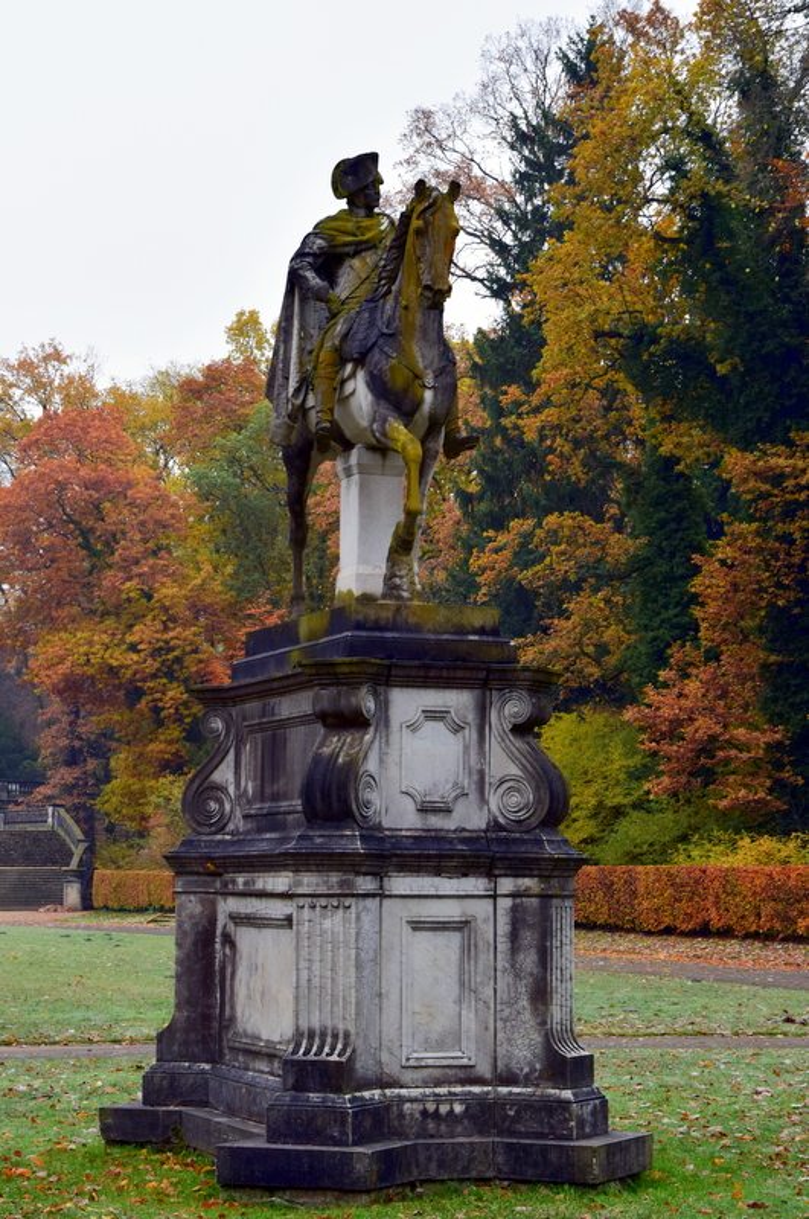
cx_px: 404
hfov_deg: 21.5
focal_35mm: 63
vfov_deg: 31.9
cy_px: 610
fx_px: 2130
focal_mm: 42
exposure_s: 1/50
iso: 400
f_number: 8
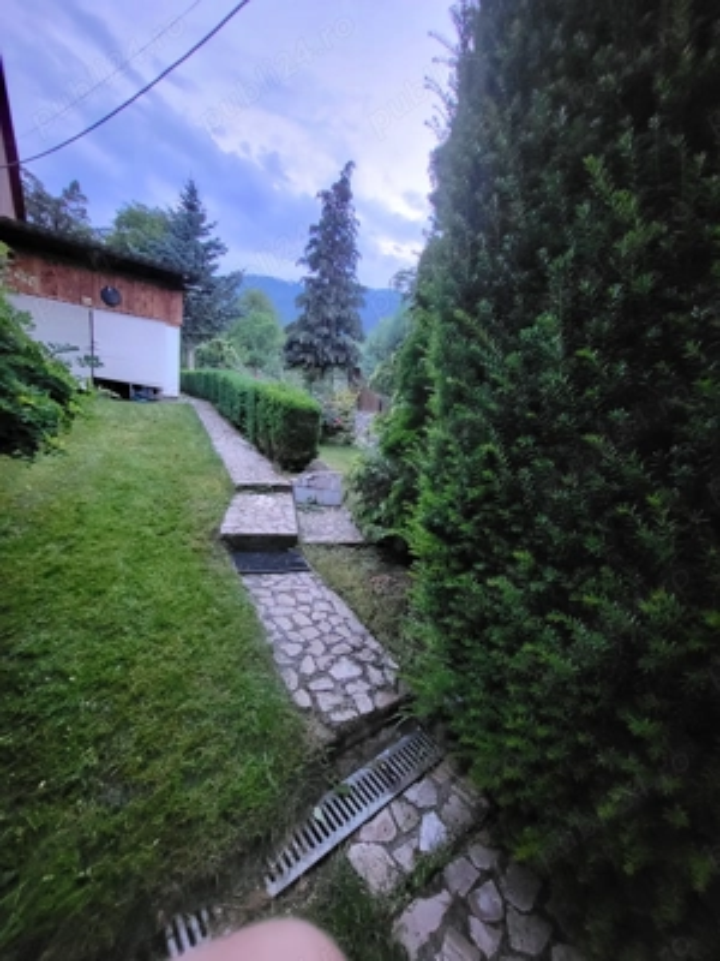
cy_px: 480
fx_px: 361
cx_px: 360
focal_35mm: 13
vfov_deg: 106.2
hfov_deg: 89.9
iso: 640
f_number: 2.2
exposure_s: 1/25.1
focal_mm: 1.74
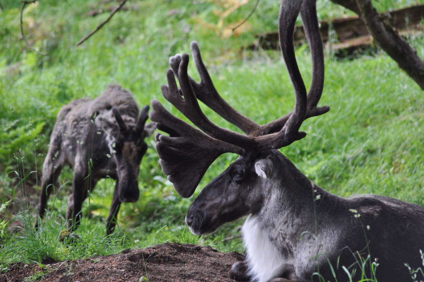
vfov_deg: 3.8
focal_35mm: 360
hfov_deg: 5.7
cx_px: 212
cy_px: 141
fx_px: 4235
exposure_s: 1/125
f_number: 5.3
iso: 640
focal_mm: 240
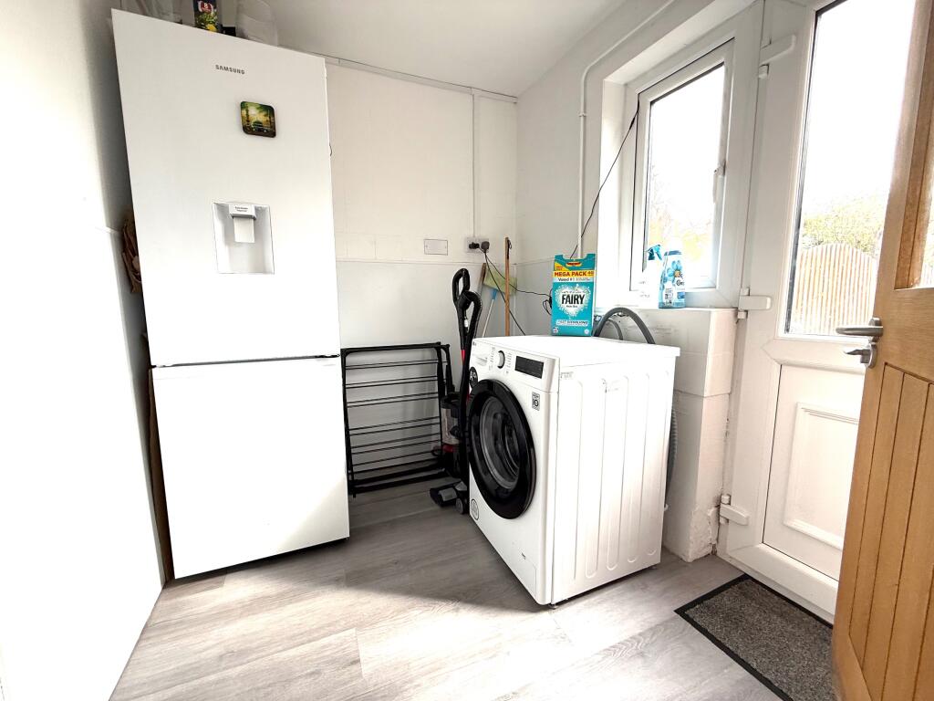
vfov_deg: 85.7
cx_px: 467
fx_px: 378
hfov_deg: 102.1
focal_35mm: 14
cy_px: 350
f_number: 2.2
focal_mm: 2.22
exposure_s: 1/103
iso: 40
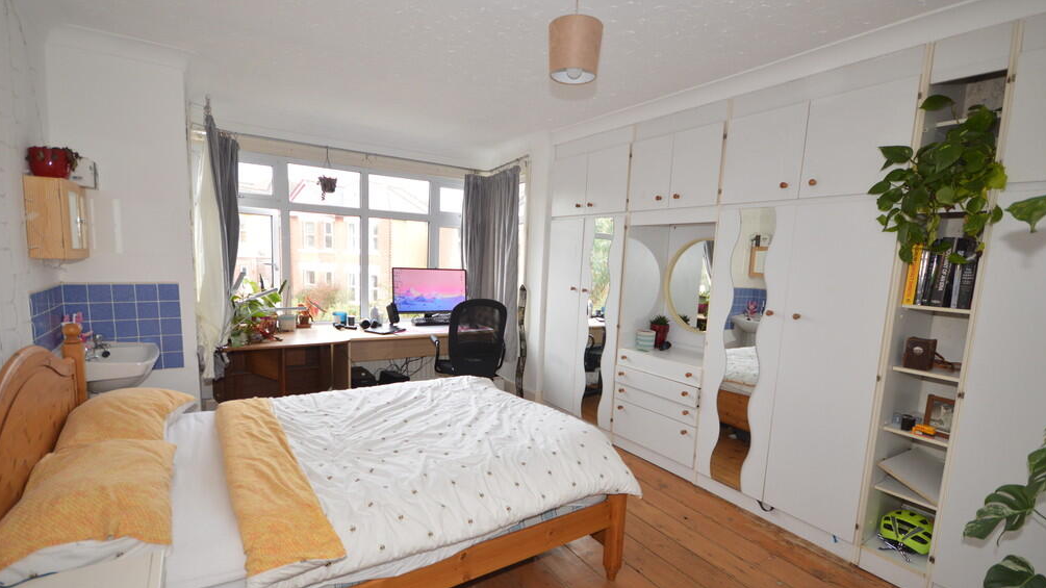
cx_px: 527
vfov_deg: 66.9
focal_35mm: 16
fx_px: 444
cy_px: 320
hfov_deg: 99.4
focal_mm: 10
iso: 400
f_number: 4
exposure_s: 1/80
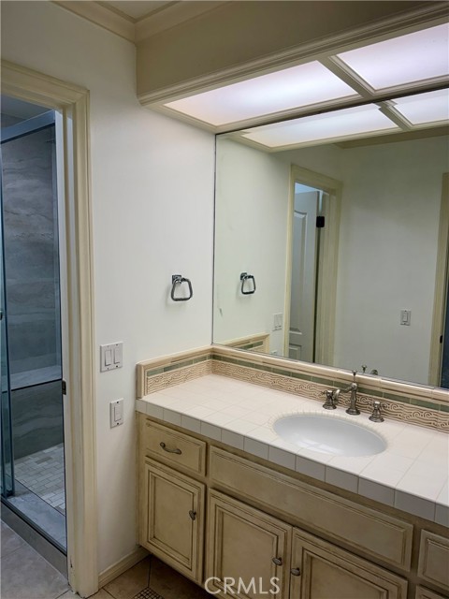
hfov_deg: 56.8
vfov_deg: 71.6
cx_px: 224
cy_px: 300
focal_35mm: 24
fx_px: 415
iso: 80
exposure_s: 1/183
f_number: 1.78
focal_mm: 6.76
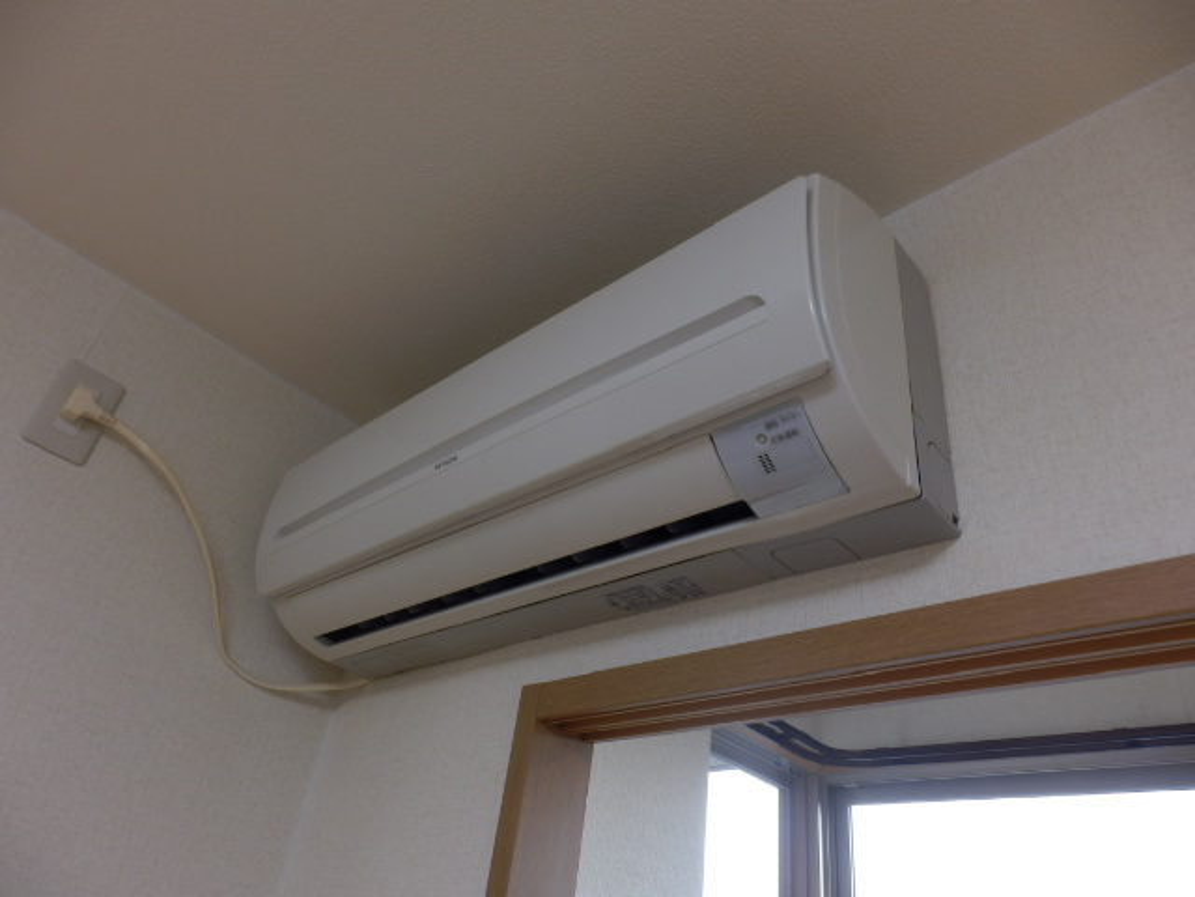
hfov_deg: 71.6
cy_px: 448
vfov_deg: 56.8
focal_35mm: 24
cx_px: 598
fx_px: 829
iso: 100
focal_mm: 4.2
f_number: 3
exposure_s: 1/30
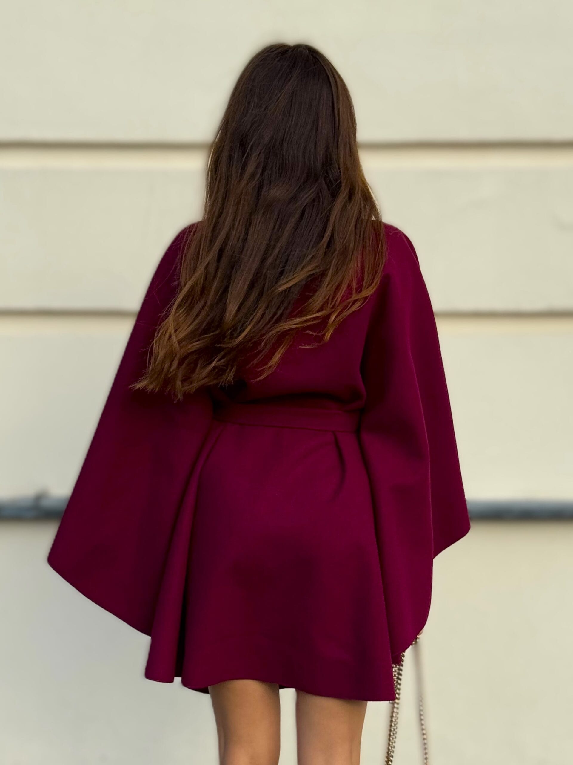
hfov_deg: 30.3
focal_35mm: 48
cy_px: 382
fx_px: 1059
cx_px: 286
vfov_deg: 39.7
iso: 64
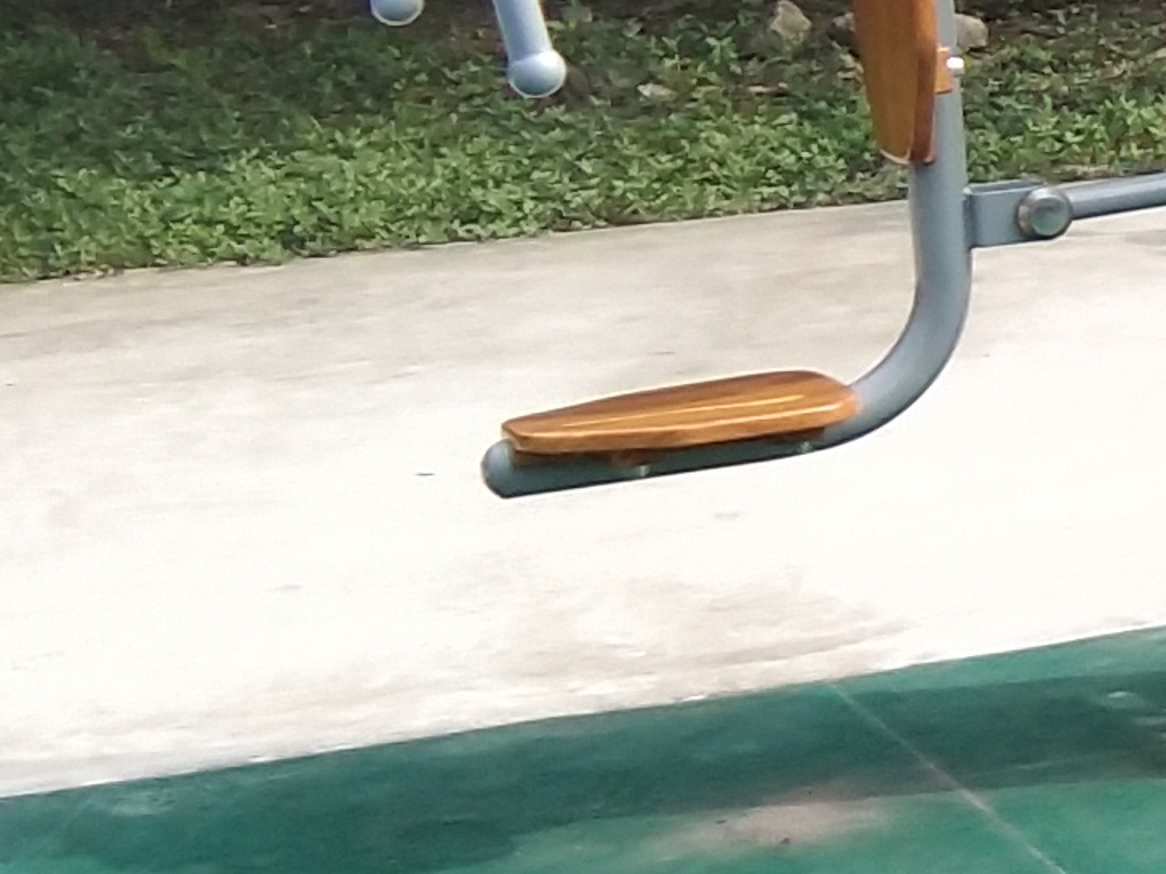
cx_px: 2908
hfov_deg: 9.7
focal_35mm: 177
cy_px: 115
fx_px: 5959
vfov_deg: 8.4
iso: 50
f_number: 2.2
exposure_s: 1/343
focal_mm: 3.69
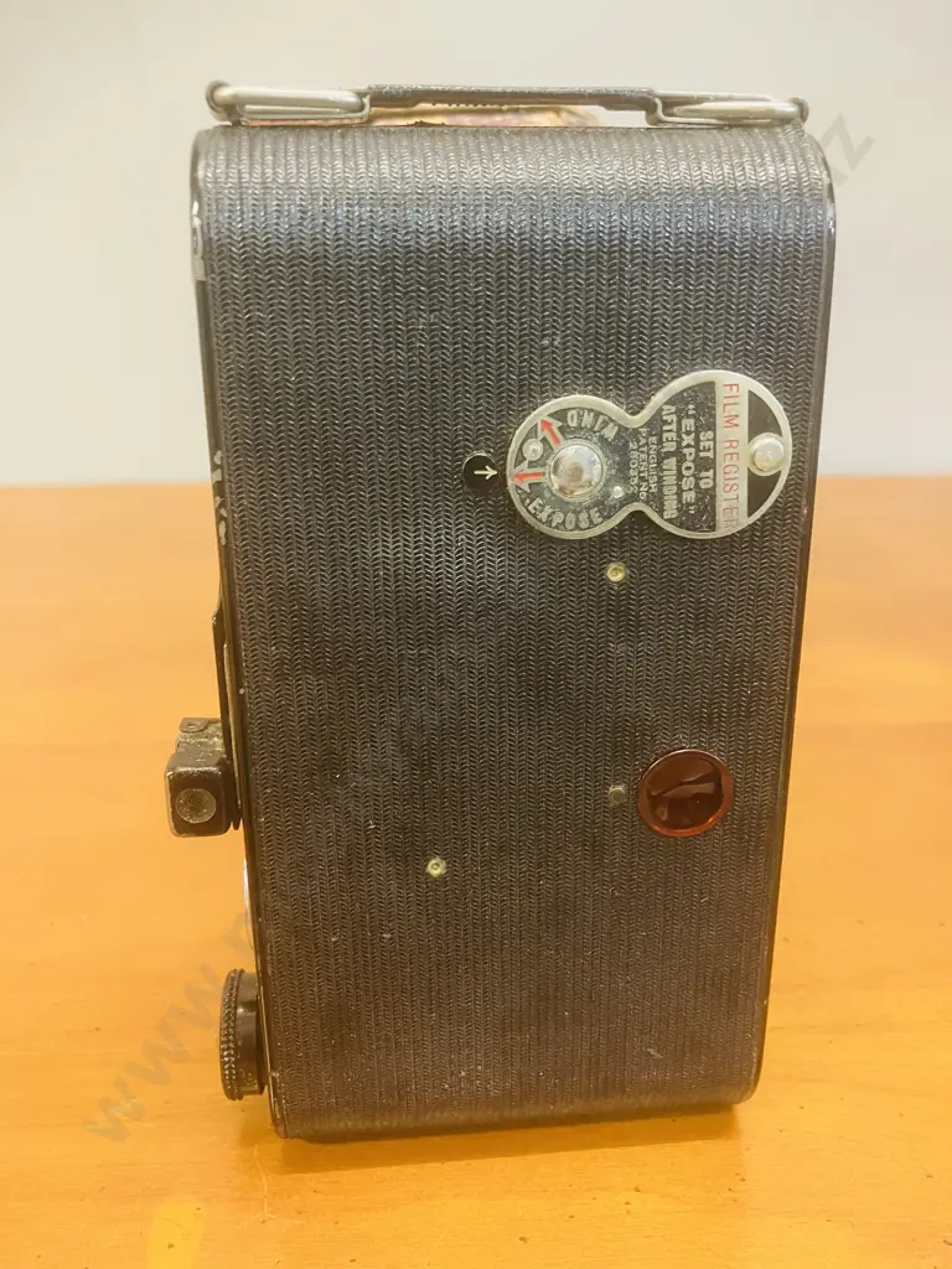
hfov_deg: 49.7
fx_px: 1027
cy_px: 634
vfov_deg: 63.4
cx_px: 476
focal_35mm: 28
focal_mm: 3.99
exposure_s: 1/25
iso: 320
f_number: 1.8
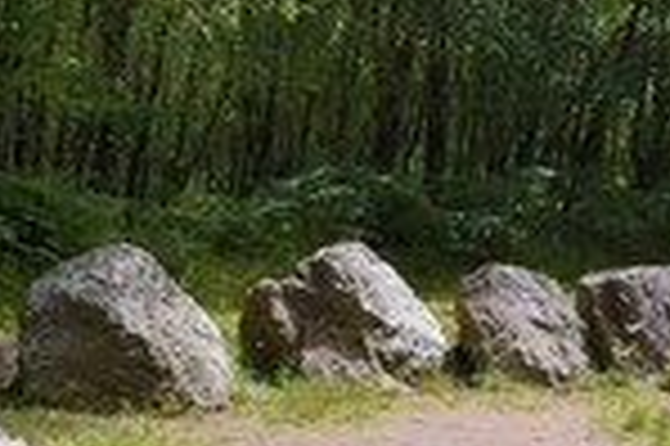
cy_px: 180
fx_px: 1524
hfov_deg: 23.9
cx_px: 648
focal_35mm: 82
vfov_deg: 16.6
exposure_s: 1/200
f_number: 11
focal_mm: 29
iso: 200
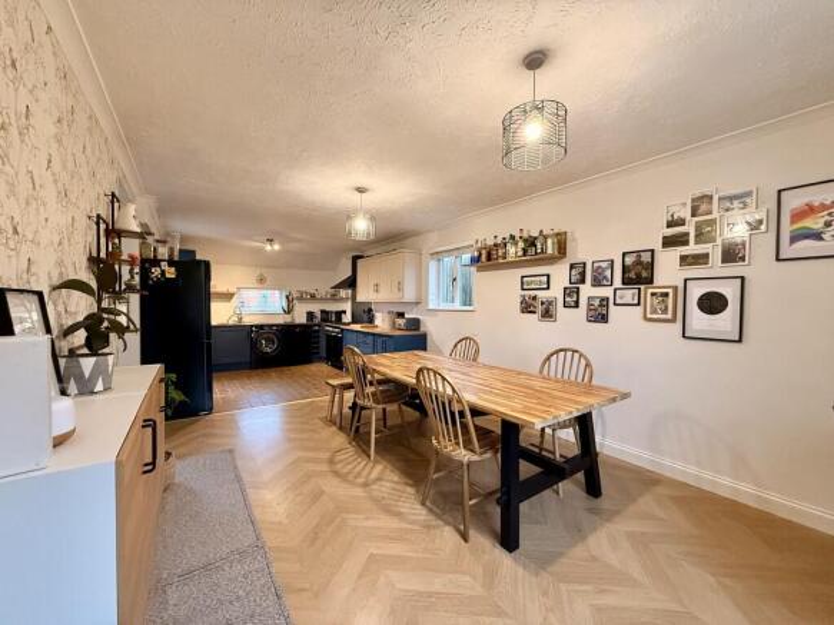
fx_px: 337
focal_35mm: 14
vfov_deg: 85.7
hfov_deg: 102.1
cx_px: 417
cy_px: 312
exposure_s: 1/60
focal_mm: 2.22
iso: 640
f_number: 2.2
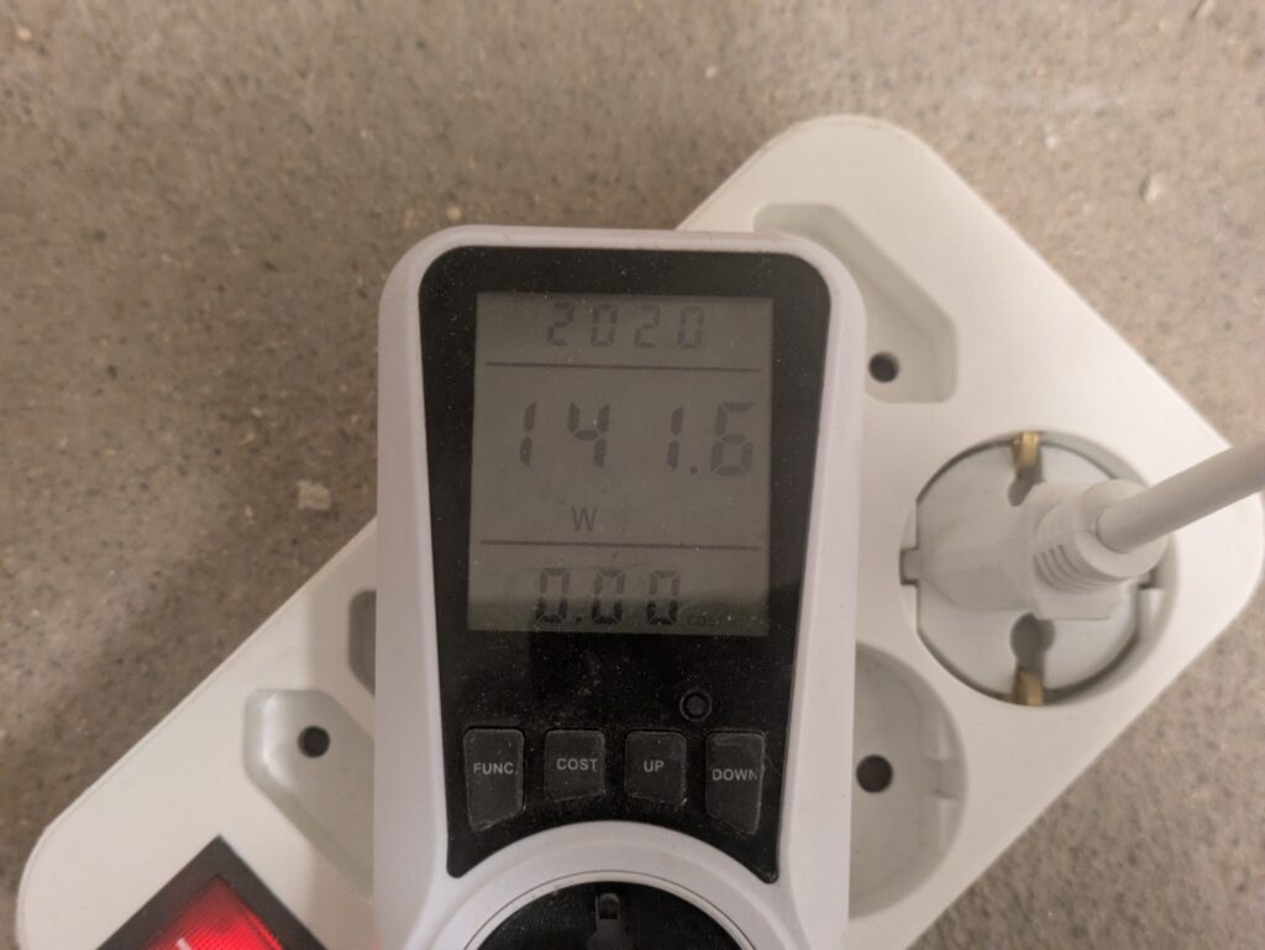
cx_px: 632
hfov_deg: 37.5
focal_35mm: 51
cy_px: 475
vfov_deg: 28.6
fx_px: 1865
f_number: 1.89
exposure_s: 1/25
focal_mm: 5.43
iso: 415
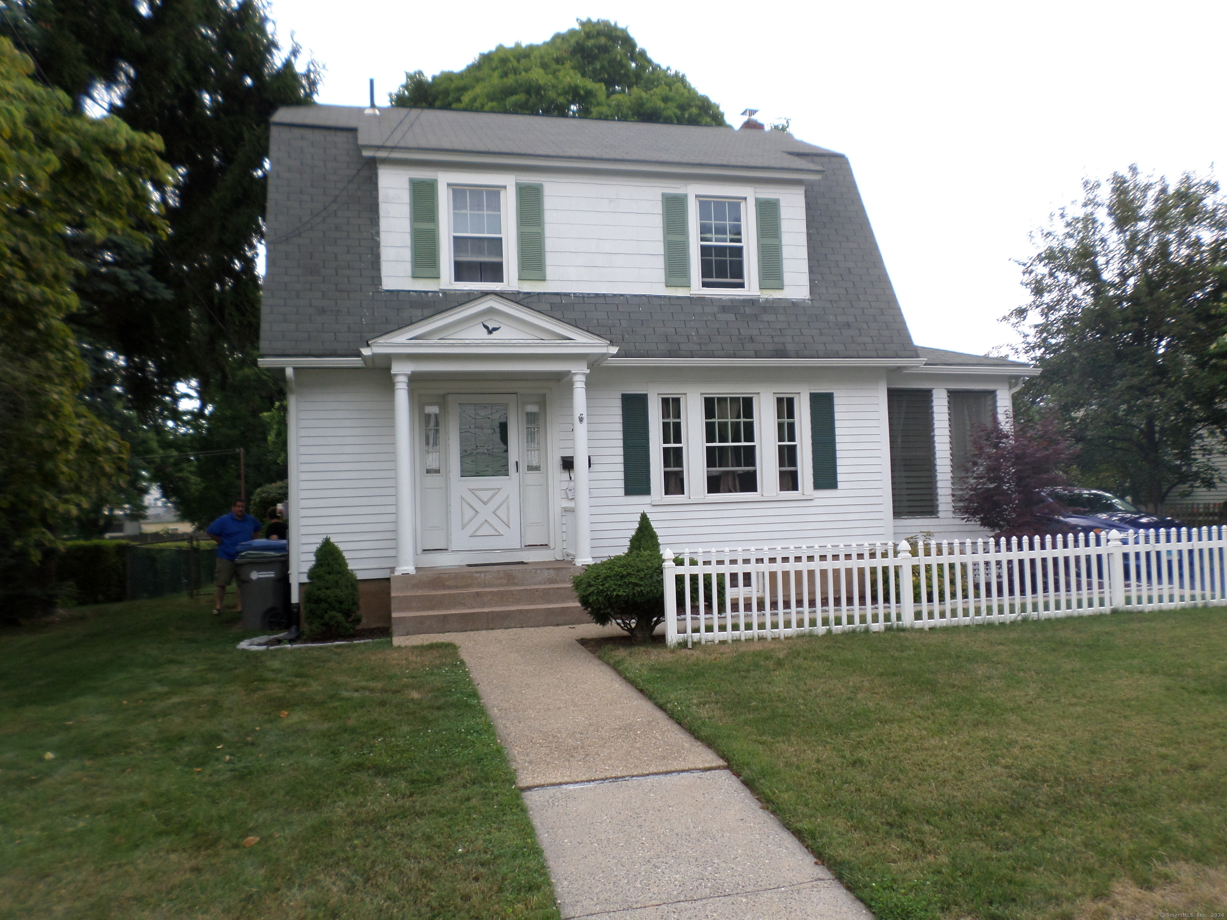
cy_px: 460
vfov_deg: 54.9
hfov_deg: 69.4
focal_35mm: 25
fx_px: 886
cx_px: 614
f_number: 2.5
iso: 80
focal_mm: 4.5
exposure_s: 1/250
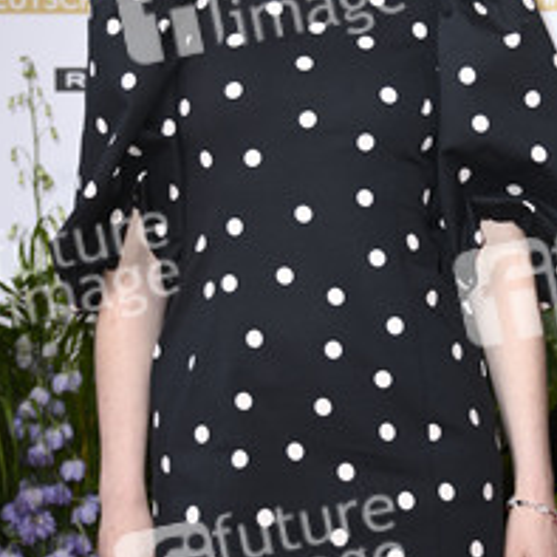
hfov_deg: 9.7
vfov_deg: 9.6
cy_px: 139
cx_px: 342
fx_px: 3295
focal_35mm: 181
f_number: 5.6
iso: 500
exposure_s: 1/250
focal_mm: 105
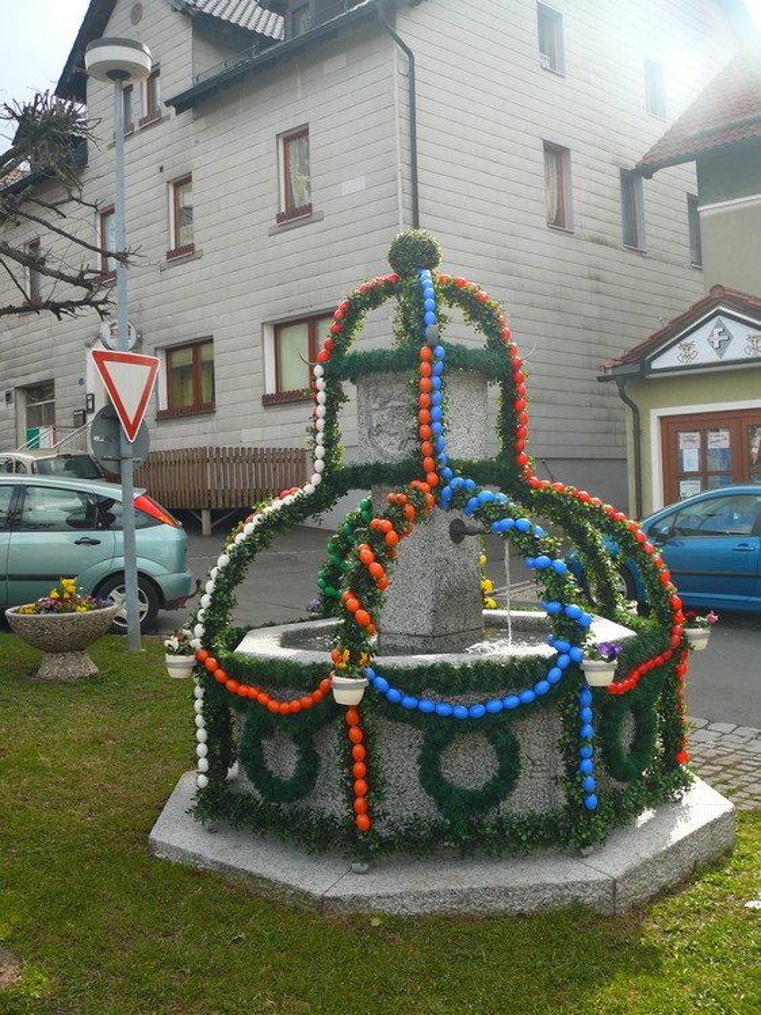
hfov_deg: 40.7
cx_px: 380
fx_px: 1027
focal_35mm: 35
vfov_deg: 52.6
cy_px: 508
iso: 100
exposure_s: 1/100
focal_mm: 7.4
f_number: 3.2
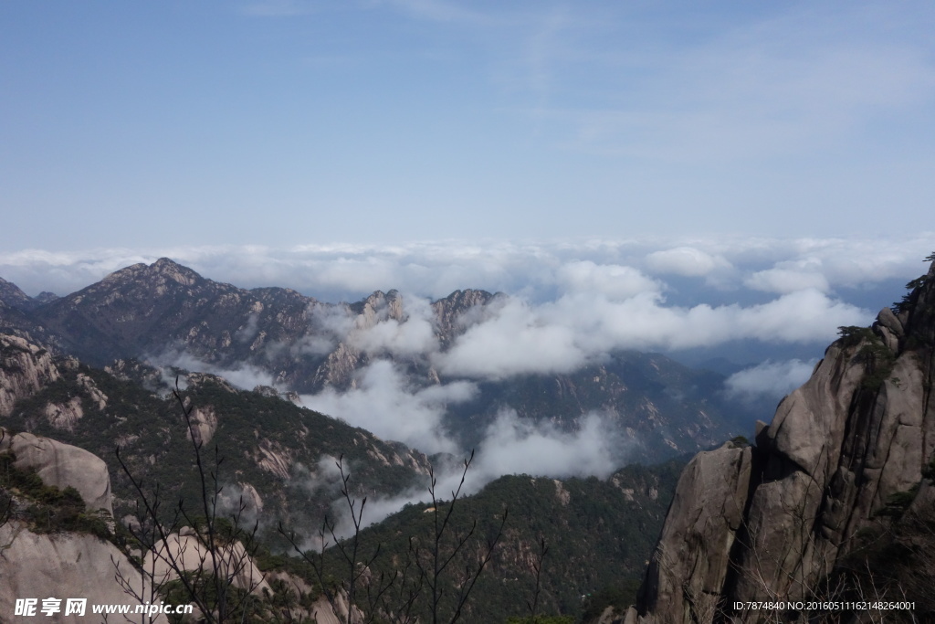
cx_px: 468
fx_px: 727
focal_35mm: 28
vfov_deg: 46.4
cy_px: 312
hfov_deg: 65.5
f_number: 11
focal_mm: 10.4
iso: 800
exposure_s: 1/1600
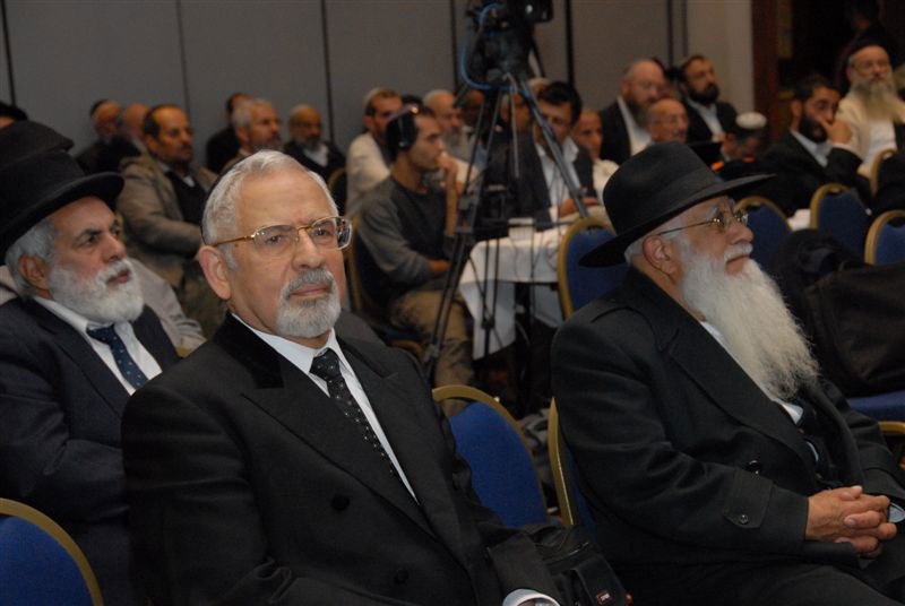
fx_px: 2115
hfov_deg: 24.2
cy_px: 303
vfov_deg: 16.3
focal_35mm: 84
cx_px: 452
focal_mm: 56
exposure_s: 1/60
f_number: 6.3
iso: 1000
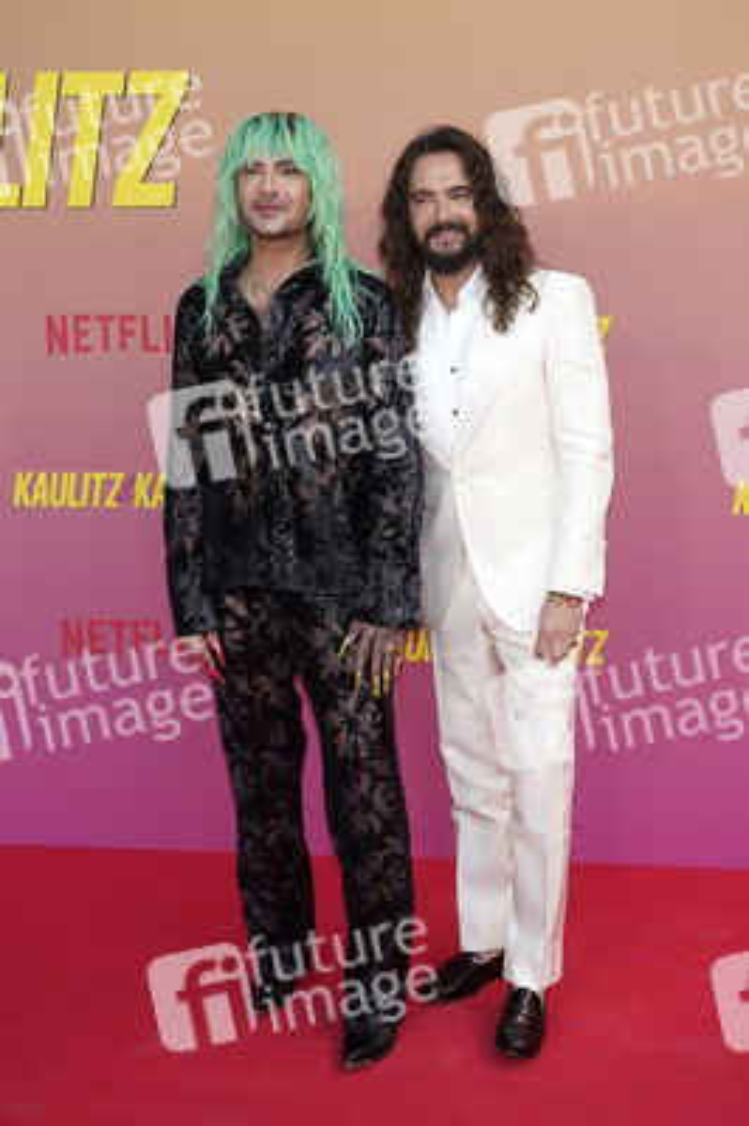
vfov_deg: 42.8
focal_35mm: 46
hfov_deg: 29.2
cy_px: 563
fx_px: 1438
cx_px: 374
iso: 320
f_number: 5.6
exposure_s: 1/160
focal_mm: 46
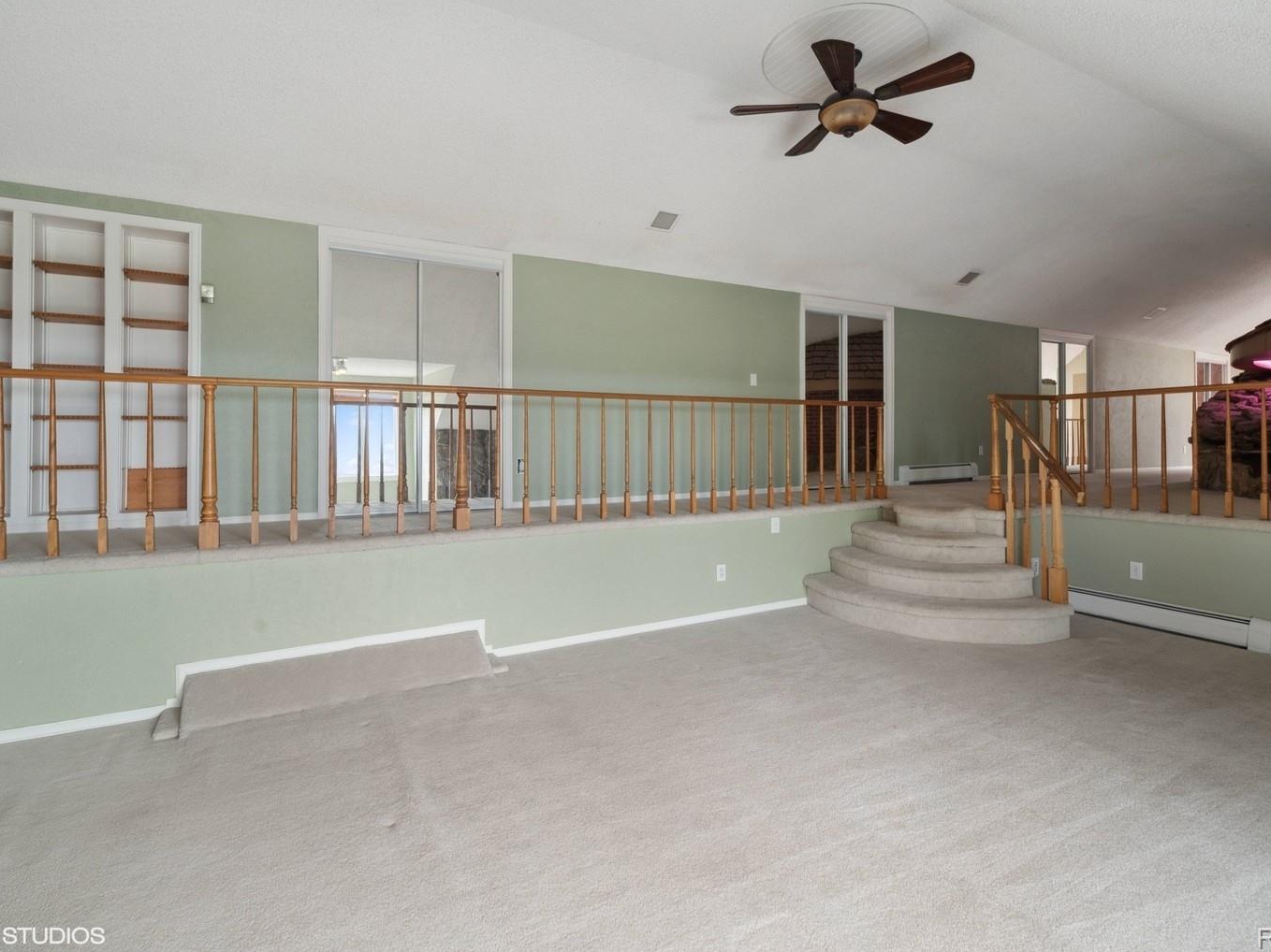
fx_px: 624
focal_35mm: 17
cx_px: 660
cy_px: 459
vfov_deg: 74.7
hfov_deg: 91.0
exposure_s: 1/8
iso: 400
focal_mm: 15
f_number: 9.5
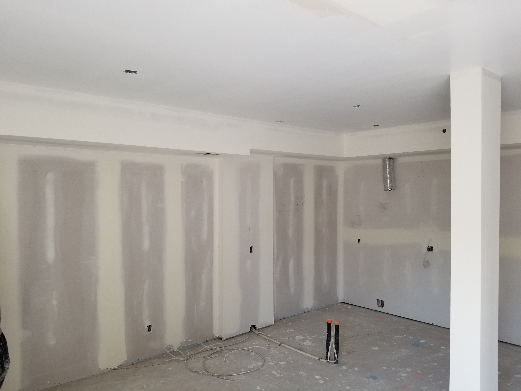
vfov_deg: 53.1
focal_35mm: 26
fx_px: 391
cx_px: 260
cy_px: 196
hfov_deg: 67.3
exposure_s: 1/129
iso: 50
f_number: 1.7
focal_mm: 4.3
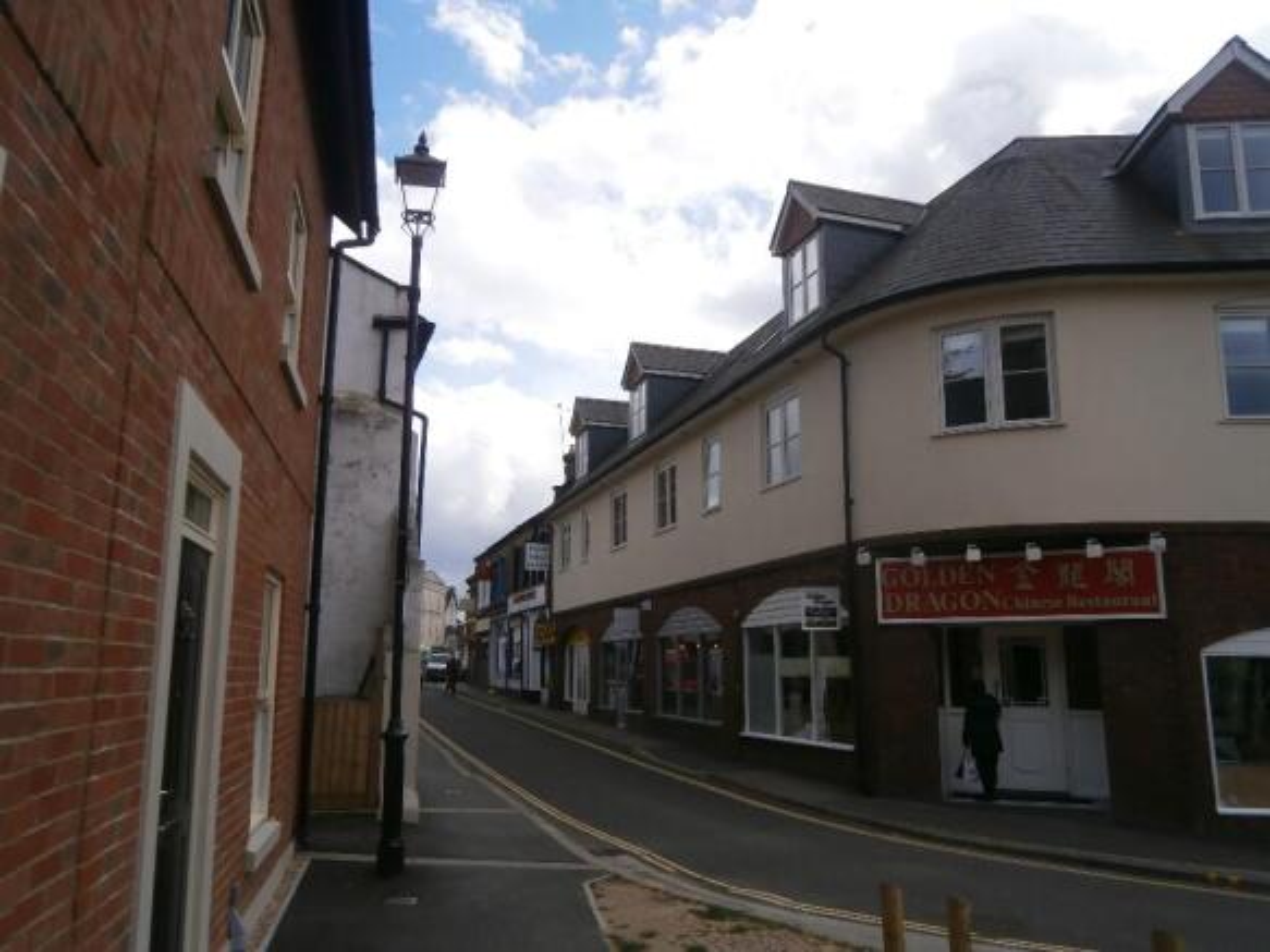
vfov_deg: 53.0
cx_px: 635
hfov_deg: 67.3
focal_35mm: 26
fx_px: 954
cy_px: 476
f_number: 2.8
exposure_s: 1/1250
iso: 80
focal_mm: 4.7
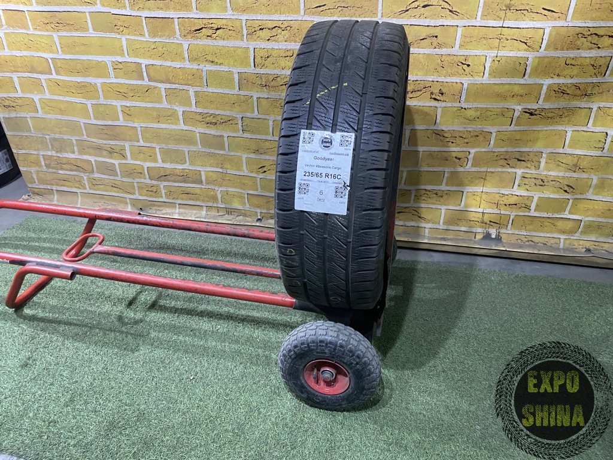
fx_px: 460
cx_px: 306
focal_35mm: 26
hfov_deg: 67.3
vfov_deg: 53.1
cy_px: 230
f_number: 1.8
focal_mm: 4.25
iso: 200
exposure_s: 1/60
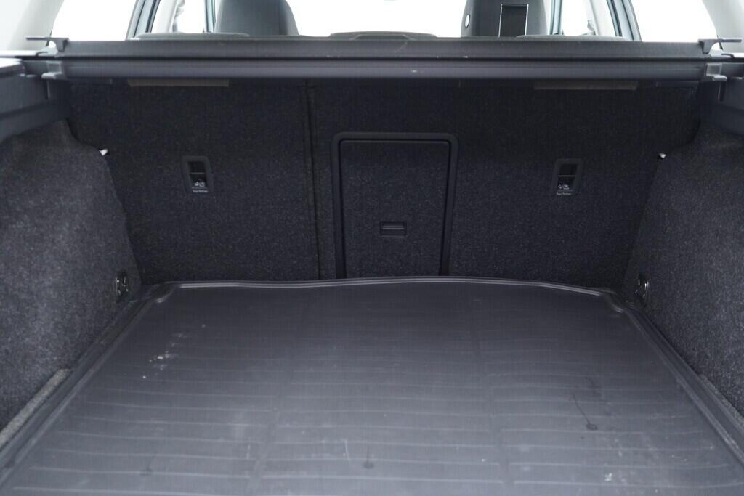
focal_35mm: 36
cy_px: 248
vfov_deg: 36.9
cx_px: 372
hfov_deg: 53.1
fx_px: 744
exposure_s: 1/40
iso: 1250
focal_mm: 24
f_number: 2.8
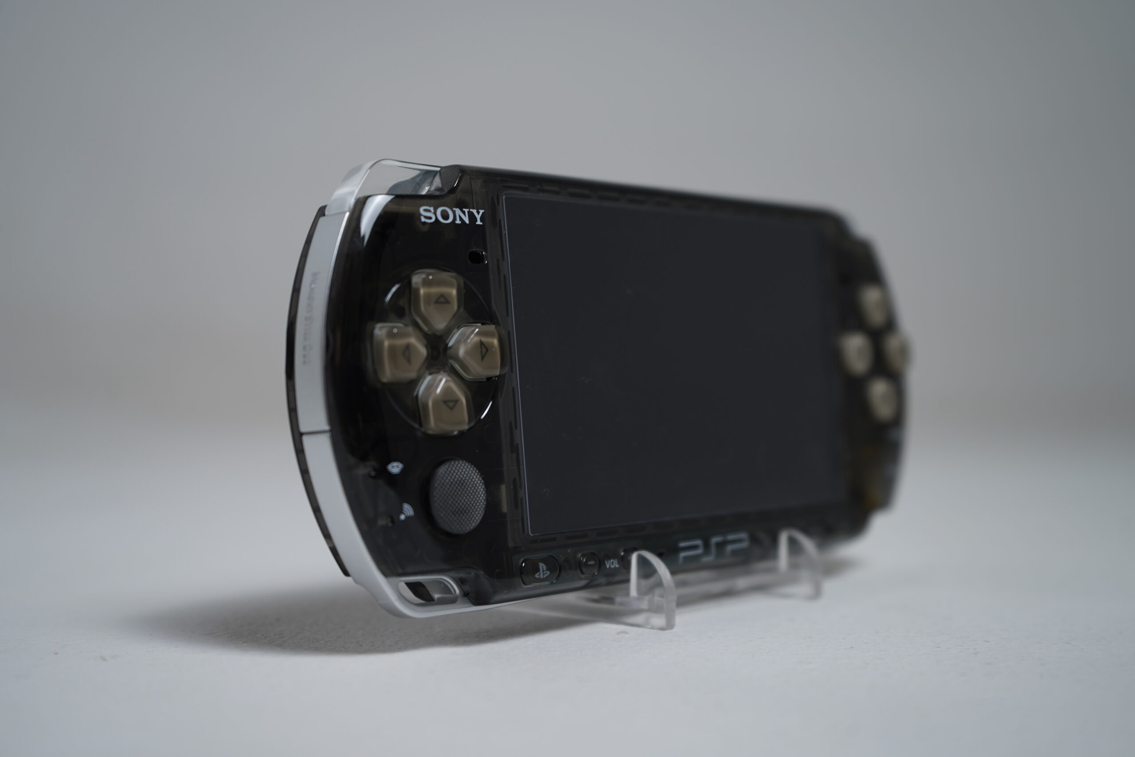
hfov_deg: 38.2
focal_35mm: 52
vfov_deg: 26.0
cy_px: 378
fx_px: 1639
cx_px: 568
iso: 100
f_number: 5.6
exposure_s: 1/15
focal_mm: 52
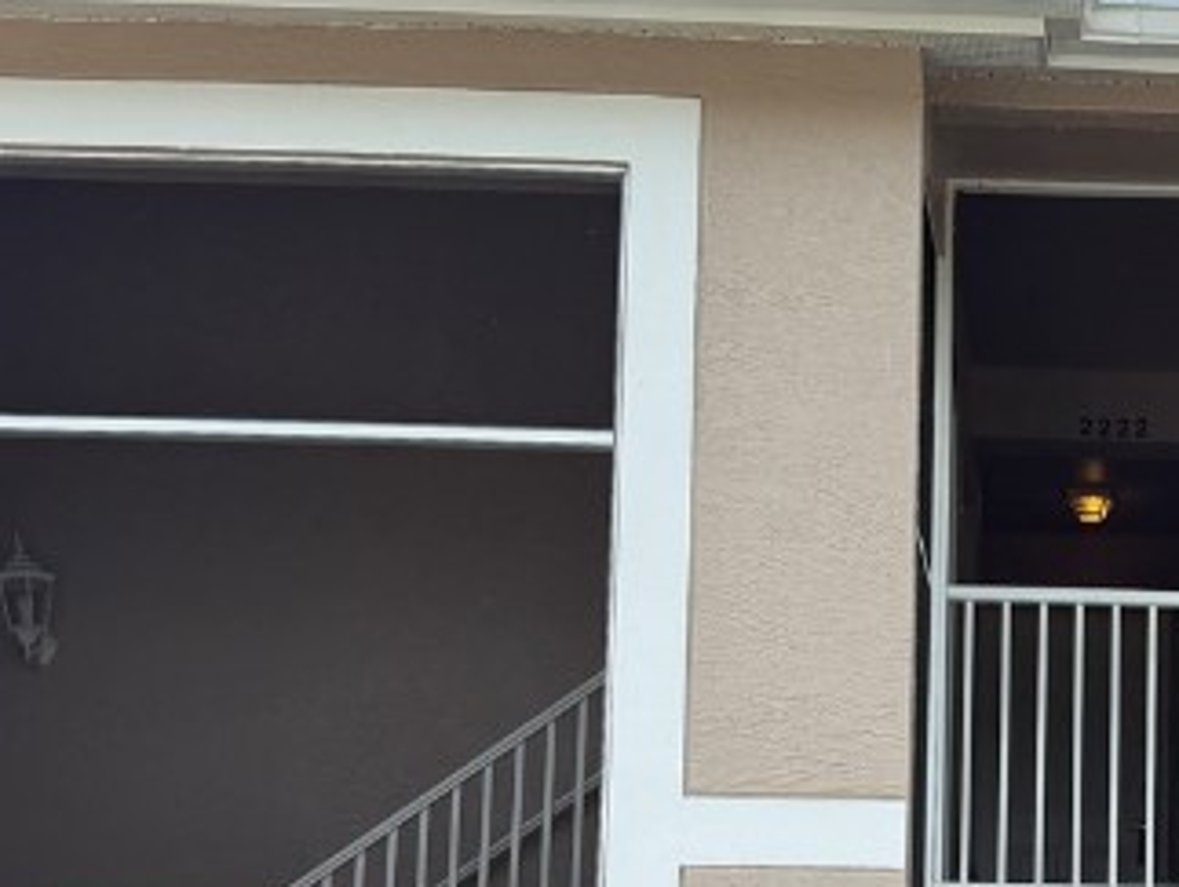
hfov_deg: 24.3
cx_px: 1226
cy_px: 927
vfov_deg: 18.8
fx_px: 2591
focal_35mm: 76
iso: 100
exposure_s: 1/2445
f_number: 1.78
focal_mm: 6.76
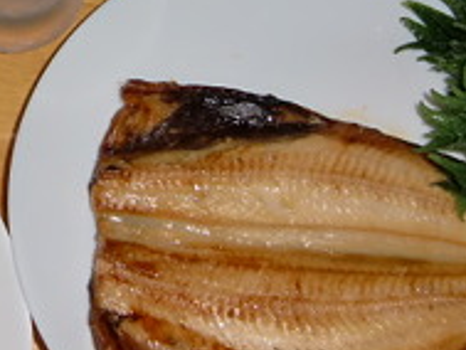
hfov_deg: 22.9
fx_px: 1091
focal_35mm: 81
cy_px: -12
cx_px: -23
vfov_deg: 17.7
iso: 64
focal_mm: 6.1
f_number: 3.6
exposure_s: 1/20
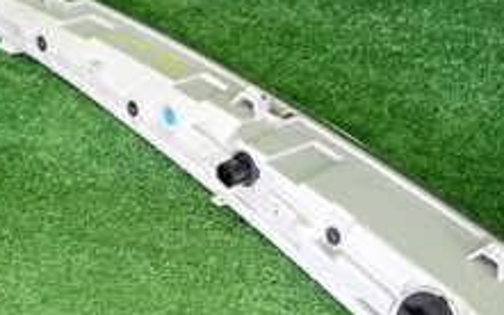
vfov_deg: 18.0
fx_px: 989
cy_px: 212
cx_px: 178
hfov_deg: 28.5
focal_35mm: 72
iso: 400
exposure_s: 1/30
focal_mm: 4.5
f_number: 2
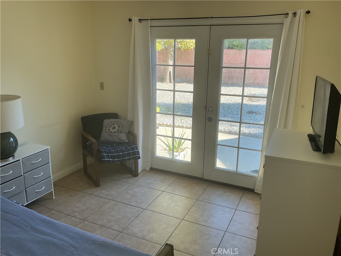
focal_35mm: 29
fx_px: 286
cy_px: 128
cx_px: 170
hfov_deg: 61.7
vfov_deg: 48.2
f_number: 1.8
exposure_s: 1/133
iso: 32
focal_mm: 3
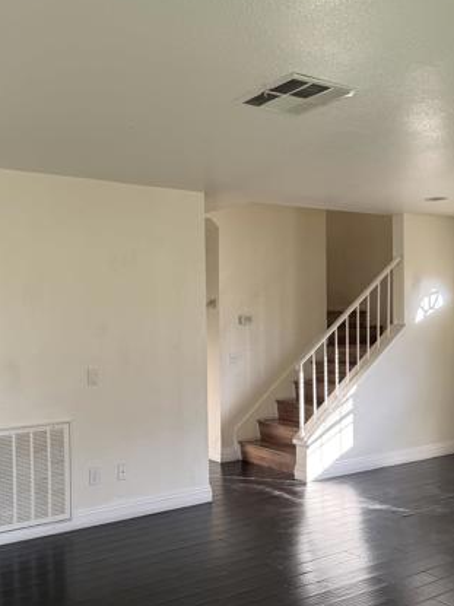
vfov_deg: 50.1
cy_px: 330
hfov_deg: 38.5
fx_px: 647
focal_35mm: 37
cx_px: 184
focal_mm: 6.76
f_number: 1.78
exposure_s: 1/121
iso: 80
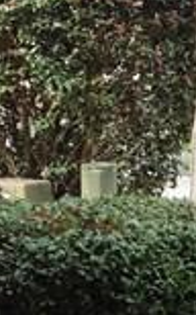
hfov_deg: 7.0
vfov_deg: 12.4
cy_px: 106
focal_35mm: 169
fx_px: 1447
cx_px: -376
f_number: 4
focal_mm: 4.3
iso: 100
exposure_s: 1/100
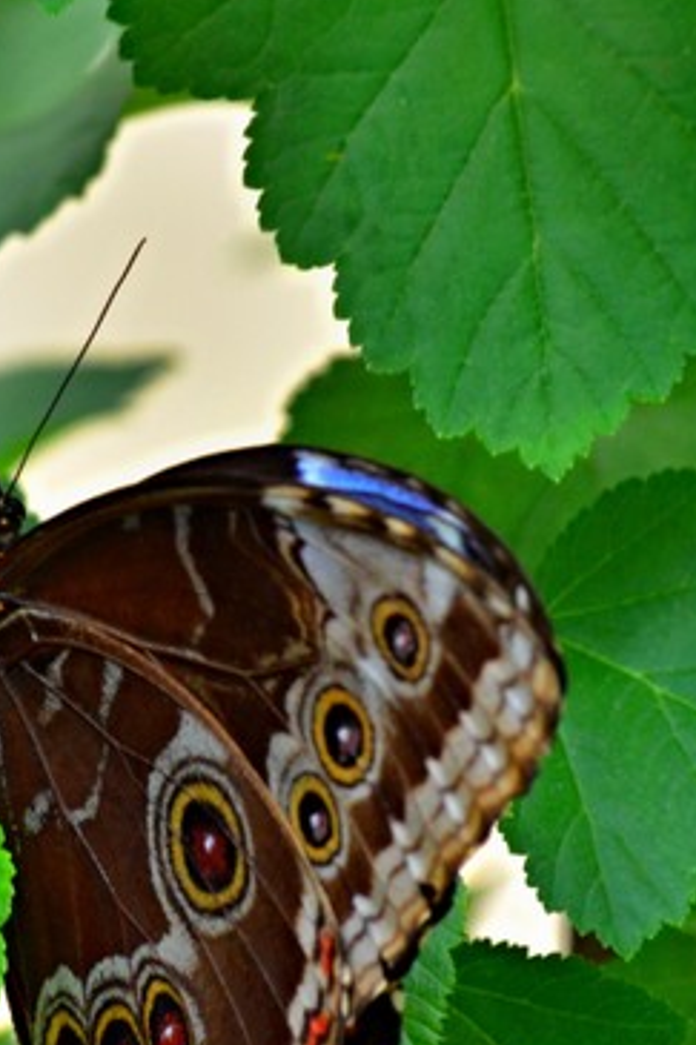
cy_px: 690
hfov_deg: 2.1
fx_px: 18579
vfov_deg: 3.2
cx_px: -200
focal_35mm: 640
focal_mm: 195
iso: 800
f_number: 11
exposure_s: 1/60
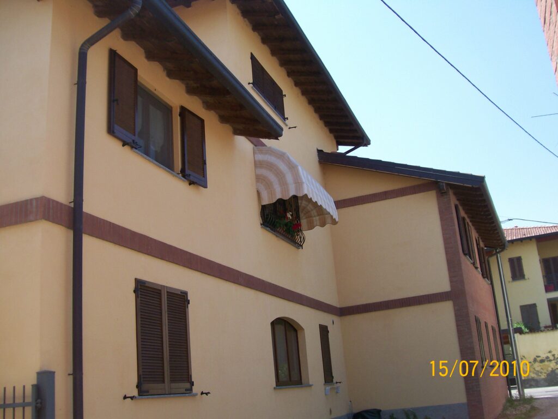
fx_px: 580
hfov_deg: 51.4
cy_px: 210
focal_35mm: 36
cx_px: 279
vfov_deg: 39.7
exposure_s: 1/751
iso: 80
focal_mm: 6
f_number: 2.7
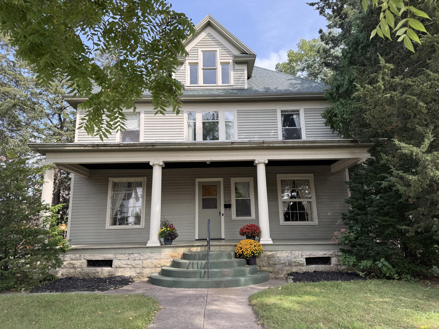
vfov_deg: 56.8
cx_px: 220
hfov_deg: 71.6
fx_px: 304
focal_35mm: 24
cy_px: 164
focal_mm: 6.76
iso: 80
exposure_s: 1/868
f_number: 1.78
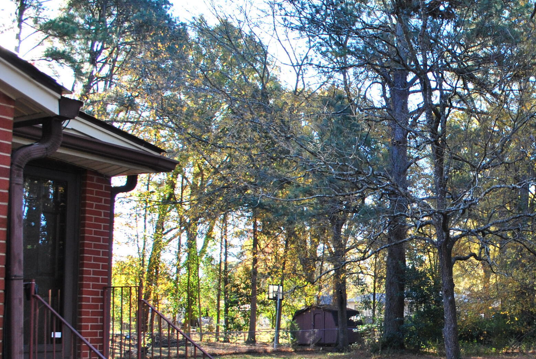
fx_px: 775
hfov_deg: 35.5
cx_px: 500
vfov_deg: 25.8
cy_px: 268
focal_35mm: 52
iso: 200
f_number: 7.1
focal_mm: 18
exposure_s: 1/60
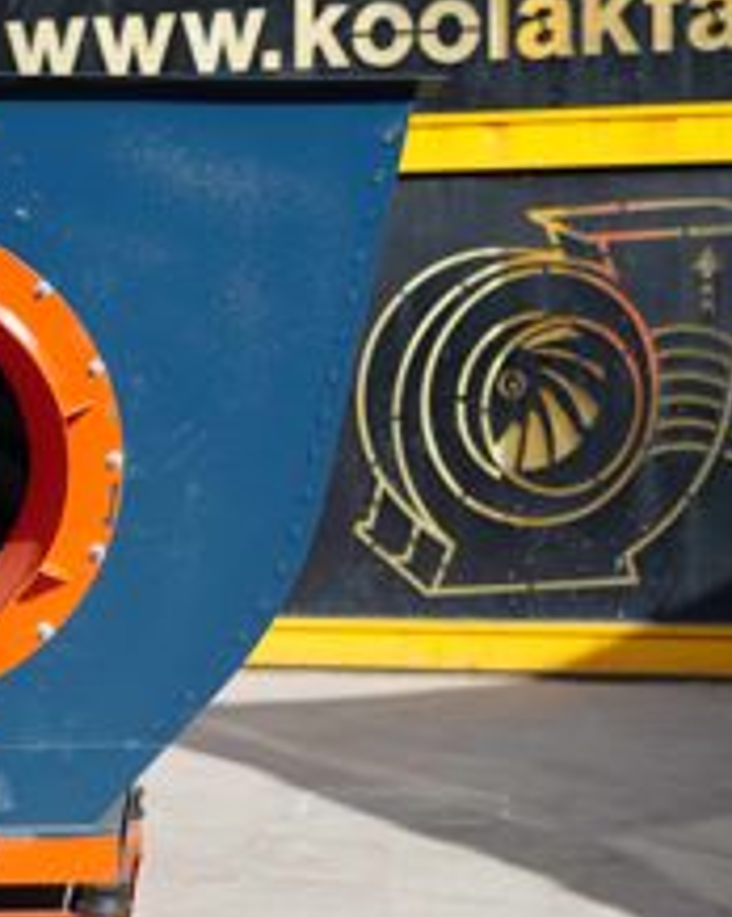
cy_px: 374
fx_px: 2630
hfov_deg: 15.8
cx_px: 345
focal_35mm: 97
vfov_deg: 19.8
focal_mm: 50
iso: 200
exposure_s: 1/2000
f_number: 3.2
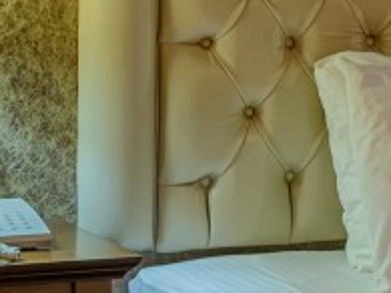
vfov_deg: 7.0
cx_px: 832
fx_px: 2404
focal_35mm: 213
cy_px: 44
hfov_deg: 8.7
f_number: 6.3
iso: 160
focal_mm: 36
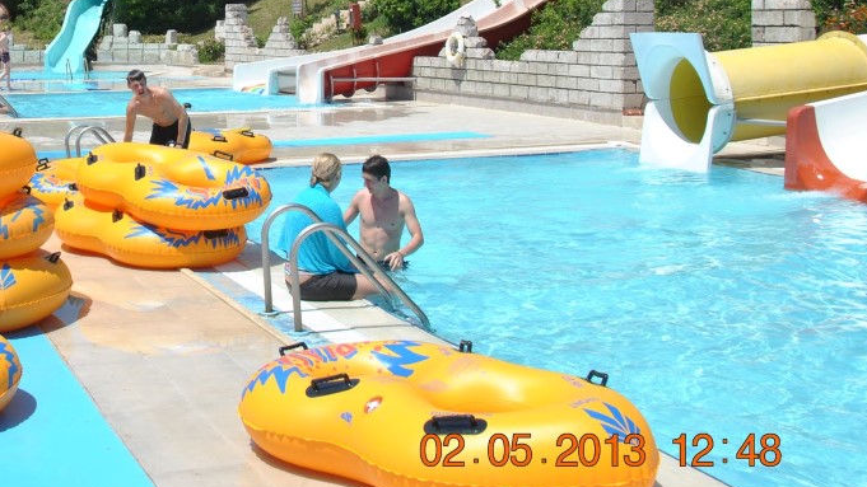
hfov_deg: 37.9
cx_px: 190
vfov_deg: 22.0
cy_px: 36
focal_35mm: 53
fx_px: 1218
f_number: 8
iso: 100
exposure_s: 1/250
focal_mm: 20
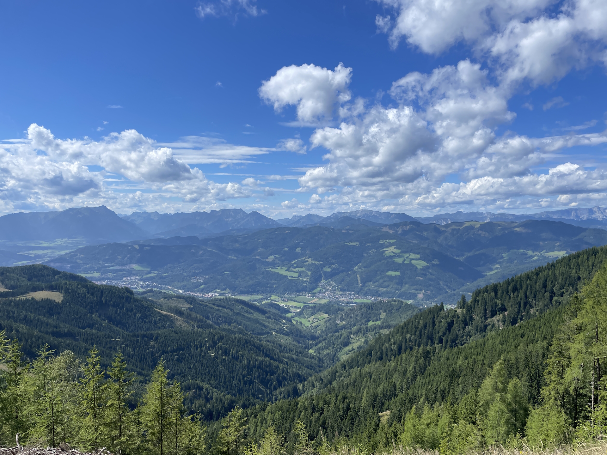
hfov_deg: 67.3
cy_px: 228
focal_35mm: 26
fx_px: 456
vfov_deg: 53.1
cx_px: 304
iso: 32
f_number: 1.6
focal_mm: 4.2
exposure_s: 1/4831
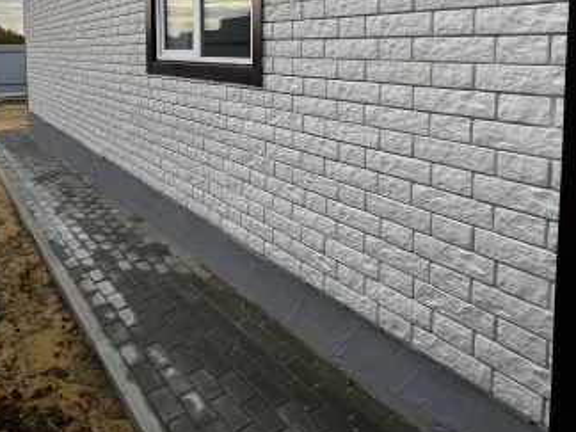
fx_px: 416
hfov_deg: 68.4
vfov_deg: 50.8
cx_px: 219
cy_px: 75
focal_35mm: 25
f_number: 1.8
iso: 32
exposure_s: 1/657
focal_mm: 1.57
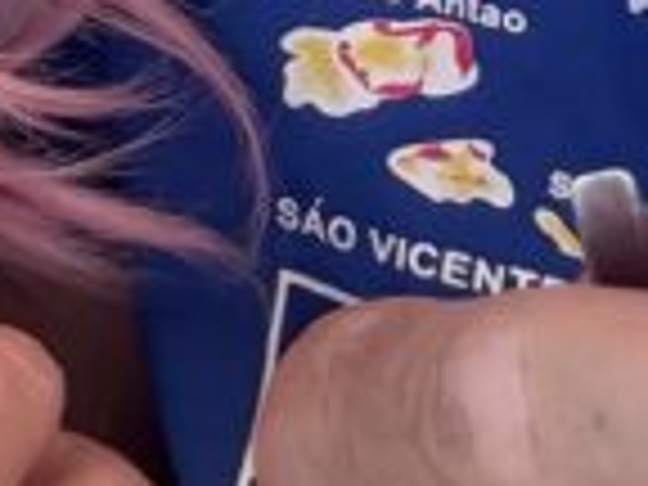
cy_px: -1080
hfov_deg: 12.0
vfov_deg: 7.7
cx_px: 76
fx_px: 3051
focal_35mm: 163
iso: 40
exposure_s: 1/245
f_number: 1.9
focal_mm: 2.69
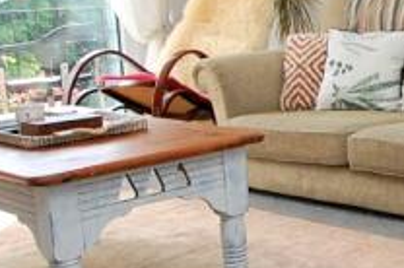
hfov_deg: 24.0
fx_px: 829
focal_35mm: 74
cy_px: 81
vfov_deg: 18.3
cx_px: 528
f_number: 7.1
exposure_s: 1/200
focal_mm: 10
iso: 800
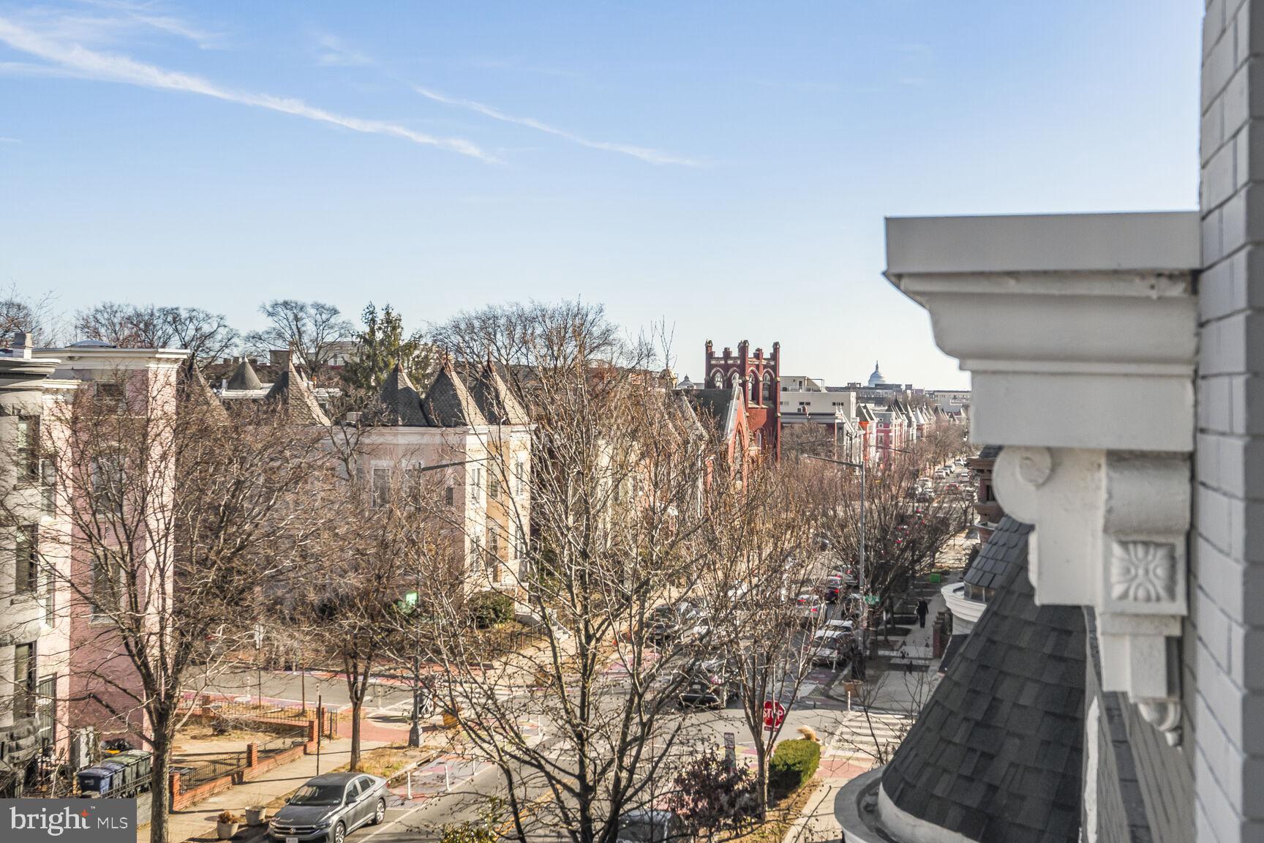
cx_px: 632
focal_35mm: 46
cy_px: 422
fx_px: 1615
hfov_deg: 42.7
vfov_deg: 29.2
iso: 200
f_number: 8
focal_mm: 31
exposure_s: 1/500
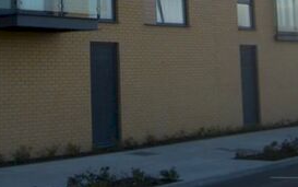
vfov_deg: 13.0
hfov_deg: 21.8
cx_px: 131
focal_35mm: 95
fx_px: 772
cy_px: -99
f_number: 4.3
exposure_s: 1/200
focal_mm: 5.8
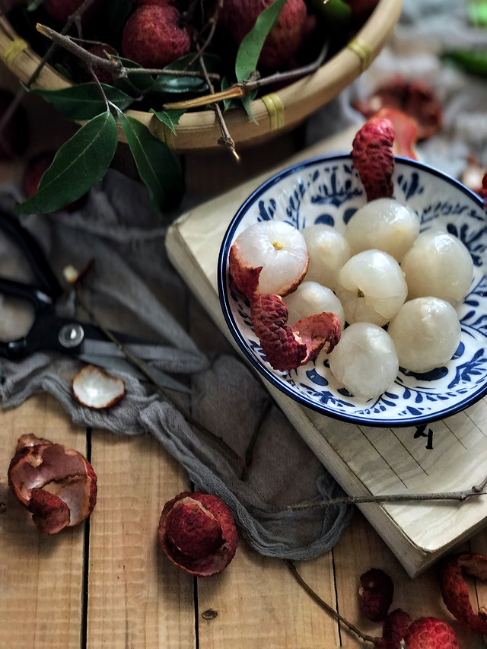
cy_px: 324
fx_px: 1069
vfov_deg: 33.8
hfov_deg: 25.7
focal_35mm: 57
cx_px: 244
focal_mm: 6.6
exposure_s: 1/50
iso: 100
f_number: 2.8
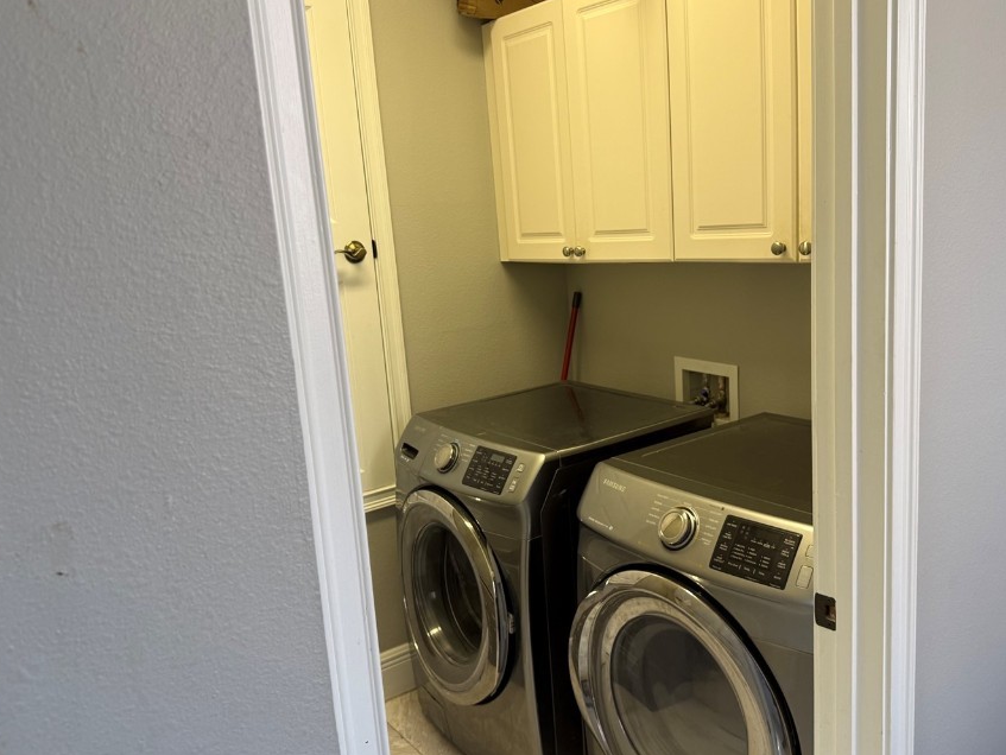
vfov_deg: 48.3
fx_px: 843
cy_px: 370
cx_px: 533
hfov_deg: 61.6
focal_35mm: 29
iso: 125
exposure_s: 1/60
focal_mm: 6.76
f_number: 1.78
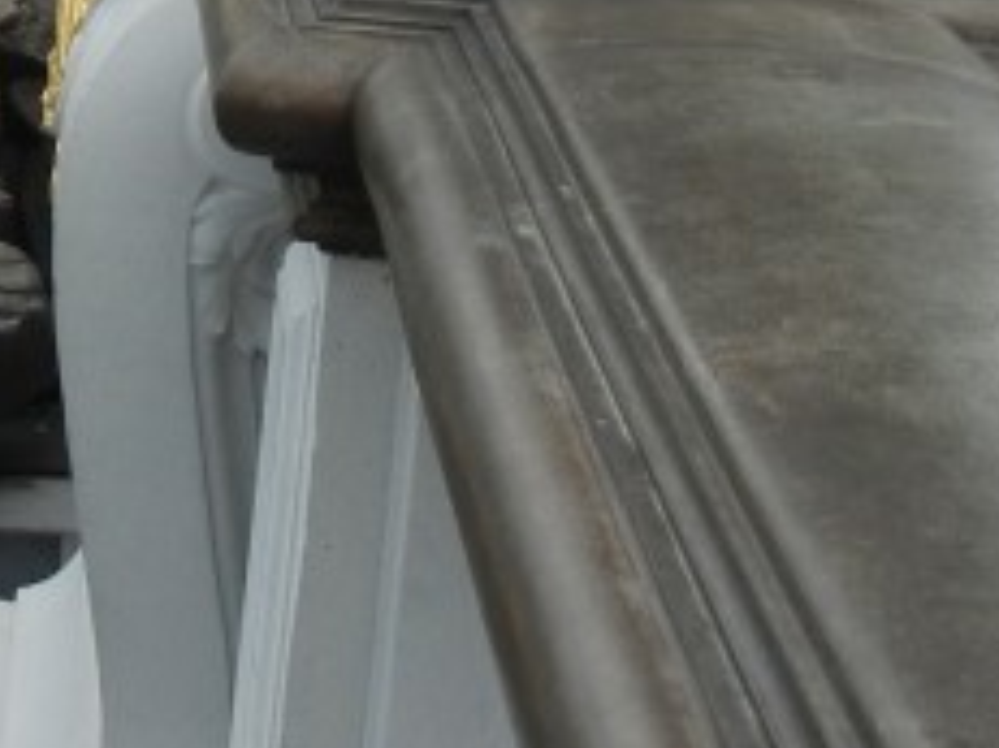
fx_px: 3836
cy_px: -290
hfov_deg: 14.6
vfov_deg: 10.8
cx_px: -9
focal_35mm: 133
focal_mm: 5.4
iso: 160
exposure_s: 1/235
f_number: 7
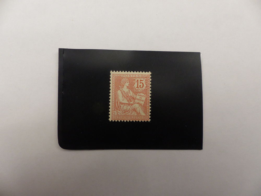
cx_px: 130
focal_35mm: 25
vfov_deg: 54.9
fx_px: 188
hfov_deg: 69.4
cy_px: 98
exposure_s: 1/60
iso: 250
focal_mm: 4.5
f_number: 2.8
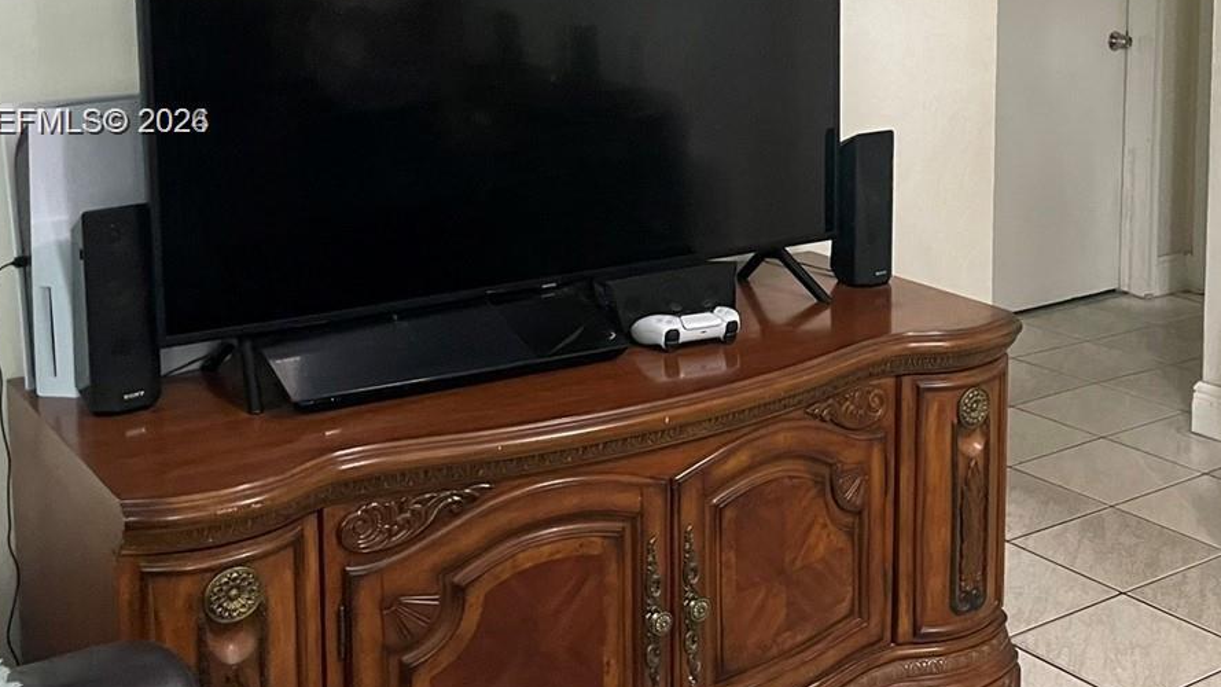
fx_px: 1651
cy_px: 124
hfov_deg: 39.7
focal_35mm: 51
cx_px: 880
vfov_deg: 23.1
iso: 400
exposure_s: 1/60
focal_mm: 4.2
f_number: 1.6
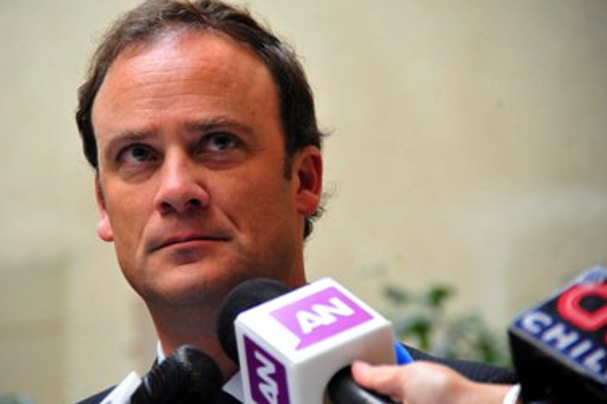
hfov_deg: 8.6
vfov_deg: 5.7
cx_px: 271
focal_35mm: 239
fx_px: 4028
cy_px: 204
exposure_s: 1/80
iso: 3200
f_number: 6.3
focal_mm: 200
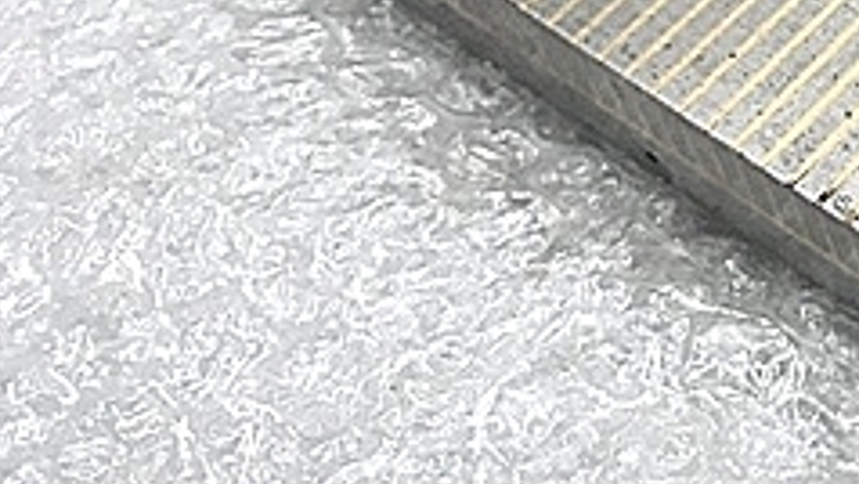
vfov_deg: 14.5
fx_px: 1868
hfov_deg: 22.8
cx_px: 1144
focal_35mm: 82
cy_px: 14
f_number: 1.8
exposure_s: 1/30
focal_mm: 3.99
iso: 32
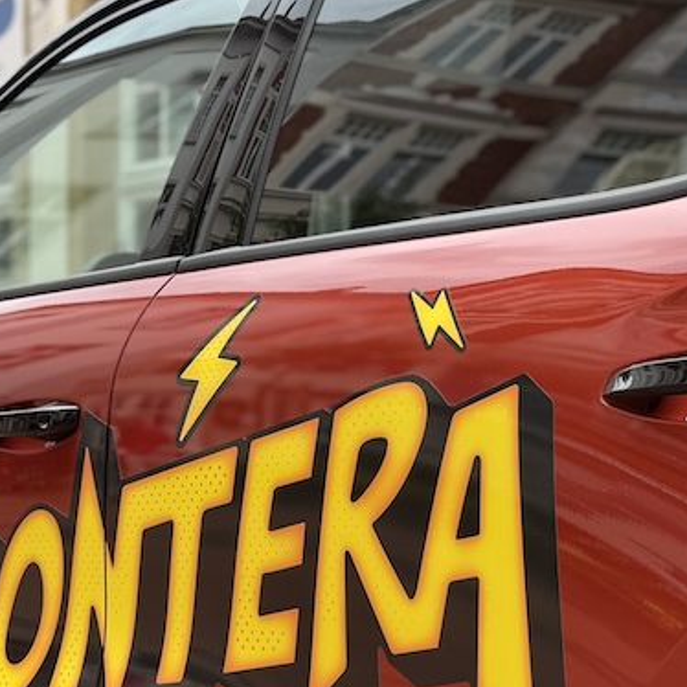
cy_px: 441
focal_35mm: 68
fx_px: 1527
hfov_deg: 25.2
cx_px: 485
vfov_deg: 25.3
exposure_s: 1/1032
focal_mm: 6.76
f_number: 1.78
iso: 80
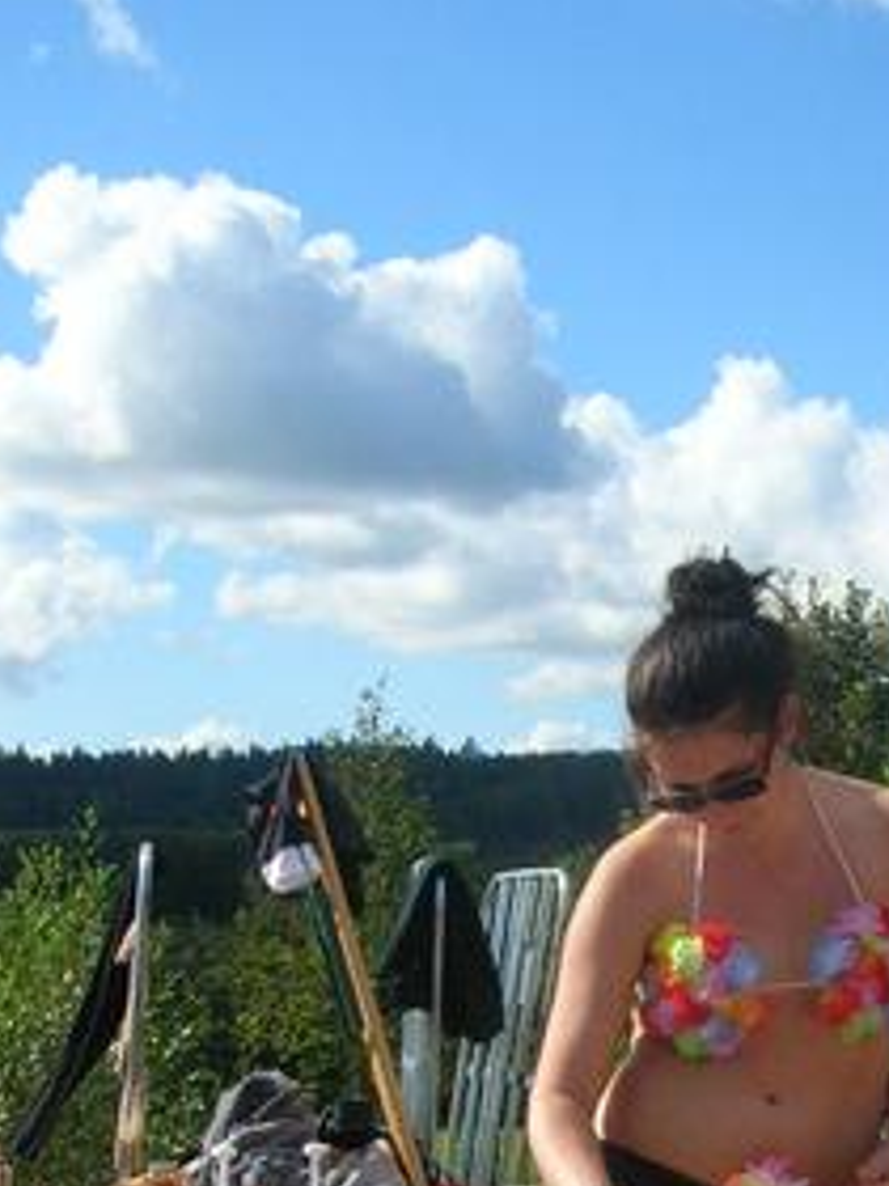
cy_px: 1139
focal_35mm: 80
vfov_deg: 23.5
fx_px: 2739
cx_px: 944
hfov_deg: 17.9
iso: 50
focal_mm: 5.8
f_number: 5.6
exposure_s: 1/286
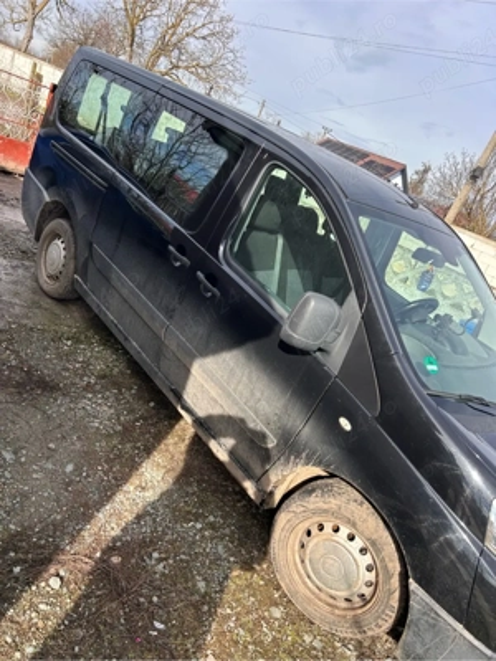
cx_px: 248
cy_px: 330
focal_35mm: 26
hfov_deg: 53.1
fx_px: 497
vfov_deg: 67.3
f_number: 1.5
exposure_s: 1/1553
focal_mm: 5.7
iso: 50
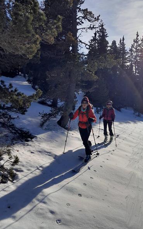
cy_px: 113
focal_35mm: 28
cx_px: 69
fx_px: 175
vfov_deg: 66.5
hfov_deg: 44.5
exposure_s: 1/2427
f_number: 1.8
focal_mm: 4
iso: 40
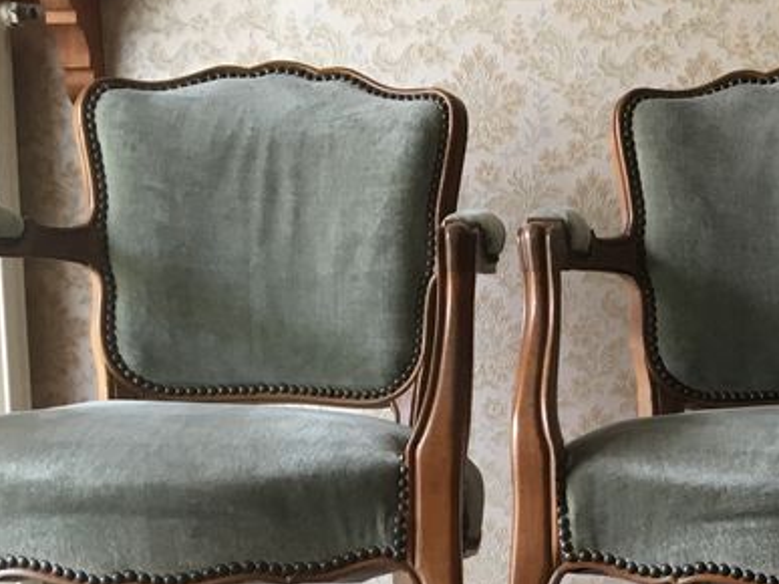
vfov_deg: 19.0
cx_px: 805
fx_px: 1687
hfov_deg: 24.6
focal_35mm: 75
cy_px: 608
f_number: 2.2
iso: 100
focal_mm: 4.15
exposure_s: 1/33
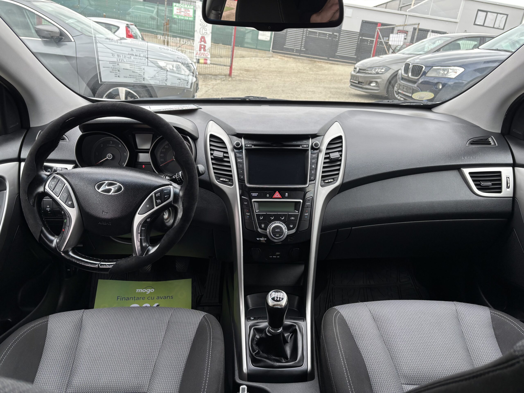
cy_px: 196
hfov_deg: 67.3
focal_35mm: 26
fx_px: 394
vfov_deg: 53.1
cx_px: 262
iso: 50
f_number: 1.6
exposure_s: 1/121
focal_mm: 5.96
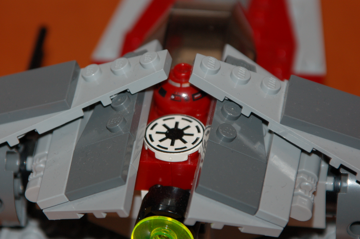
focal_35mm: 450
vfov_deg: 3.0
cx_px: 180
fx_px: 4496
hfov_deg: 4.6
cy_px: 120
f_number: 6.3
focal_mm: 300
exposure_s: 1/60
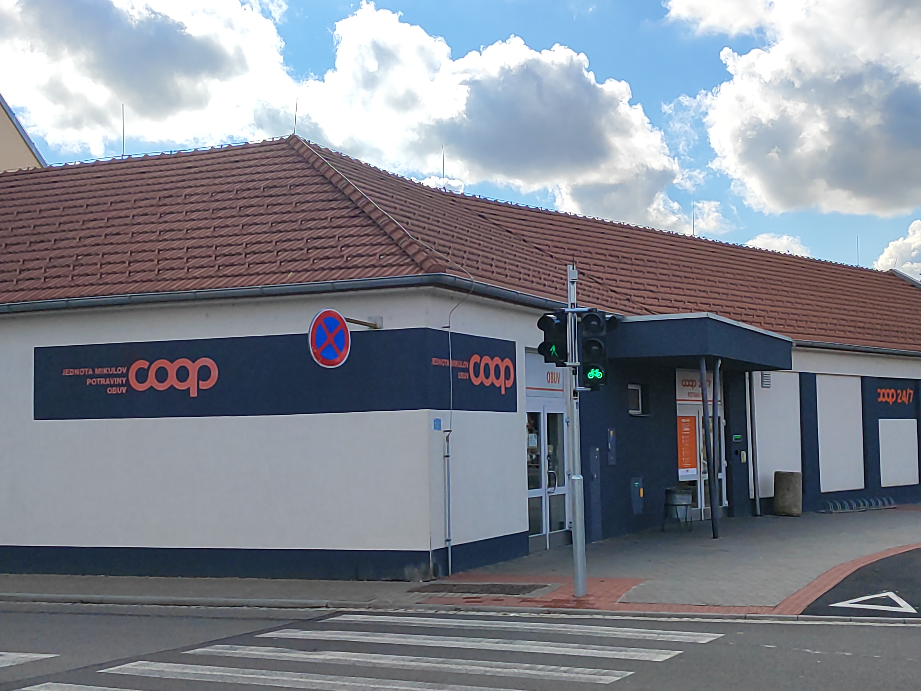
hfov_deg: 61.5
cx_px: 503
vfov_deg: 48.2
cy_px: 378
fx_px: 772
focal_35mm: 29
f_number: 1.89
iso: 50
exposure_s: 1/1508
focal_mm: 5.89
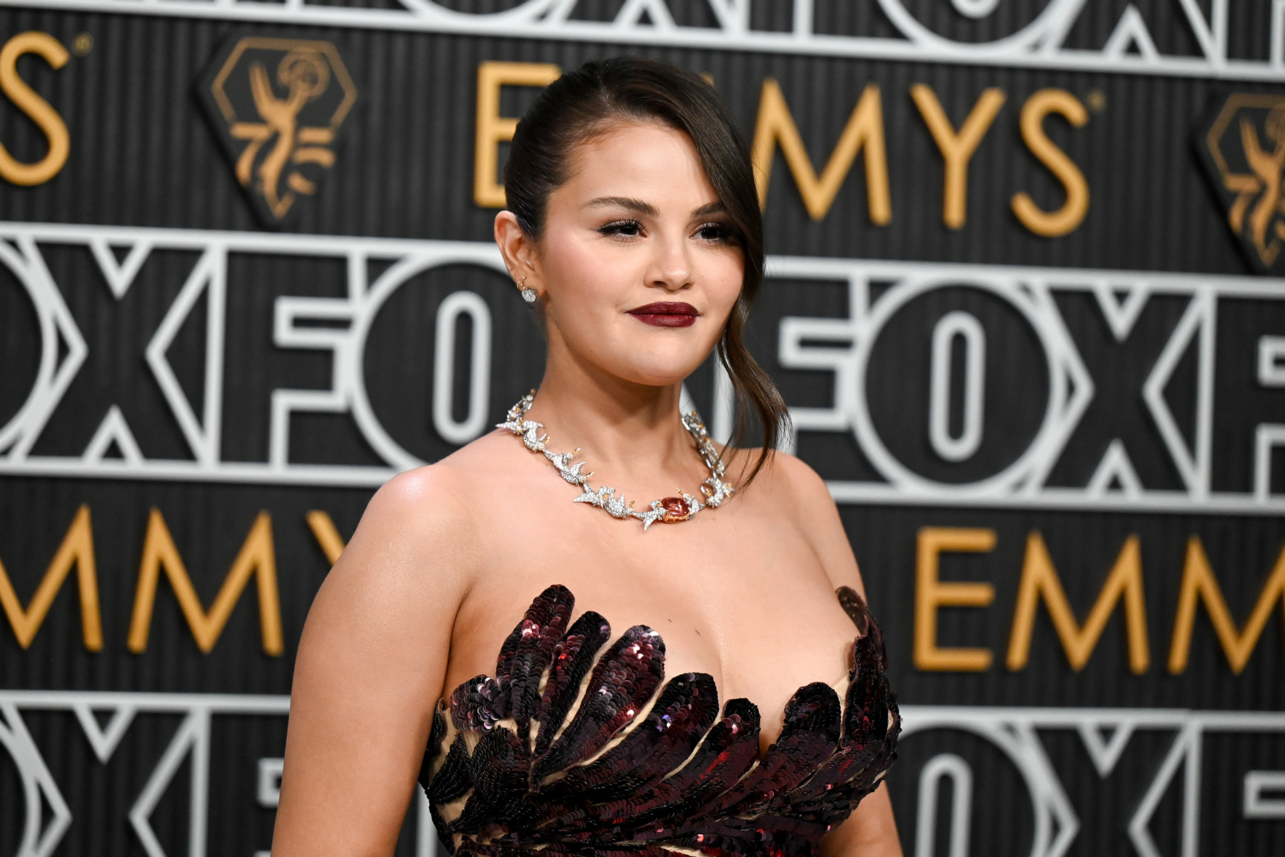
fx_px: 5175
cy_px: 428
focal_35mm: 145
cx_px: 642
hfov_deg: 14.2
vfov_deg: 9.5
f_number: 2.8
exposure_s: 1/2500
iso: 4000
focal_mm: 145
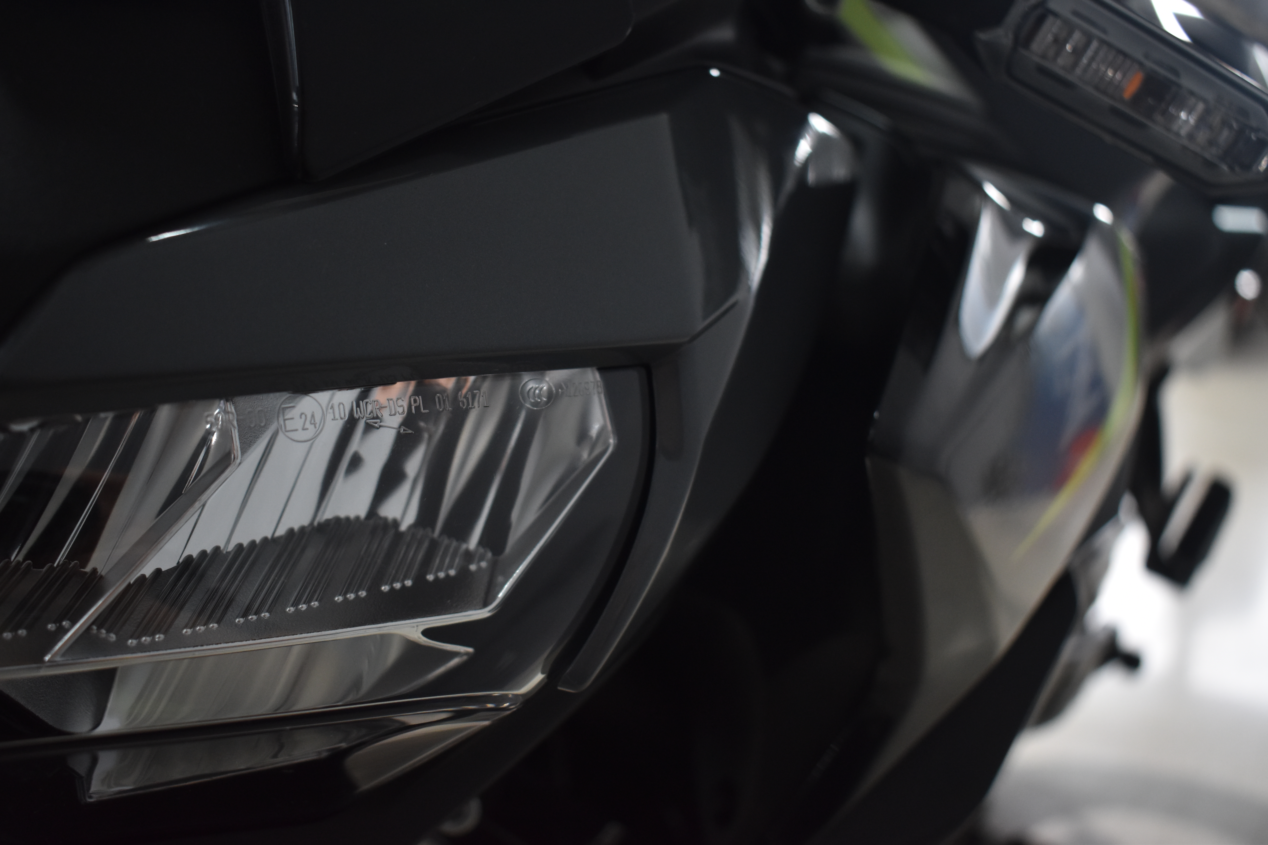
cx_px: 634
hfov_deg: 51.3
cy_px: 422
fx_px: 1321
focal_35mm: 38
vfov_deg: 35.5
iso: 800
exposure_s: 1/60
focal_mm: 25
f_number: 4
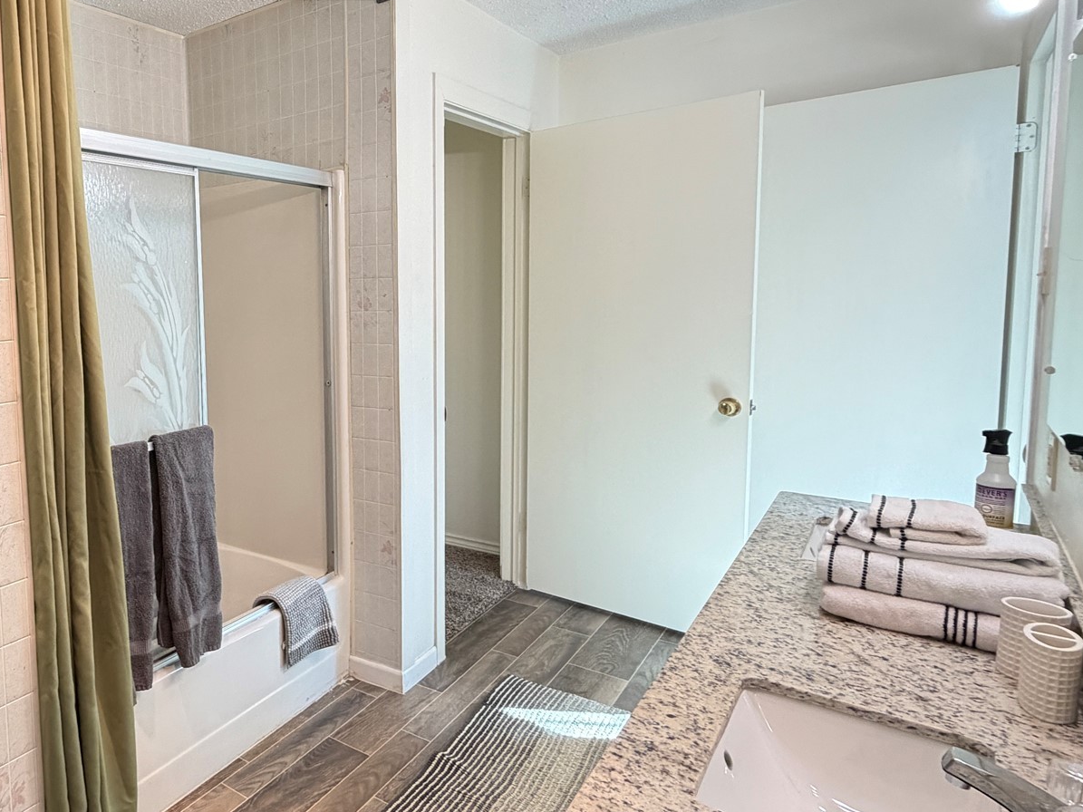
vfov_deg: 56.7
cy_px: 362
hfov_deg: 65.0
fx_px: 751
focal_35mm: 24
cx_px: 211
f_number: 2.2
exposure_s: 1/120
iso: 320
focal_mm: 2.22
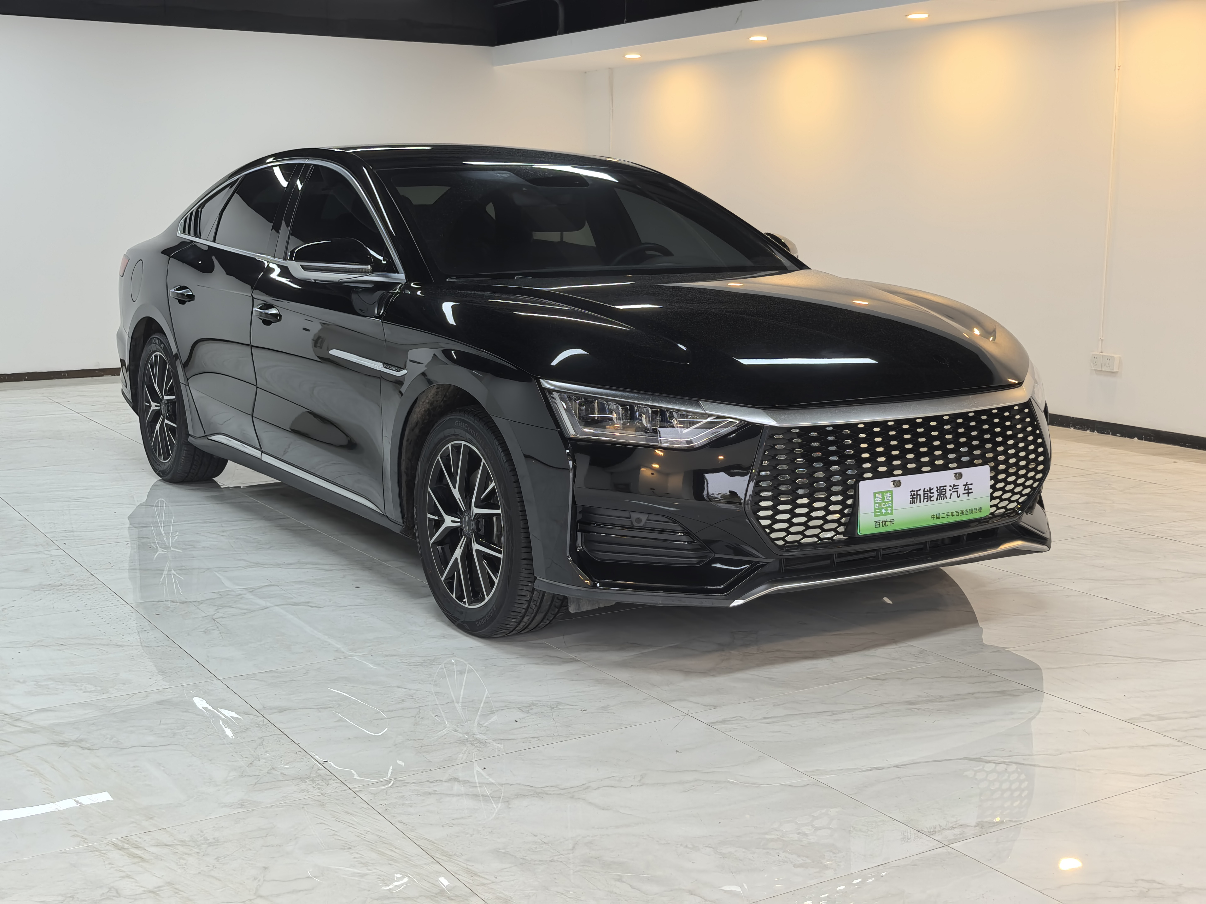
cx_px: 603
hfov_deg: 43.9
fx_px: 1498
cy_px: 452
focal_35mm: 43
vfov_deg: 33.6
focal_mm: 6.98
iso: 80
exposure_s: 1/100
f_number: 1.4
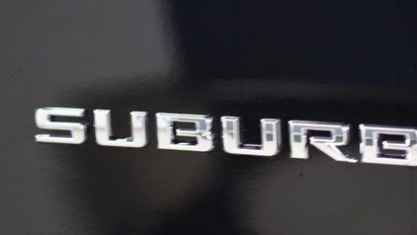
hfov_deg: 12.5
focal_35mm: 171
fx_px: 1891
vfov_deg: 7.1
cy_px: 134
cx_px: 309
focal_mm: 70
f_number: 2.8
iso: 1600
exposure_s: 1/40
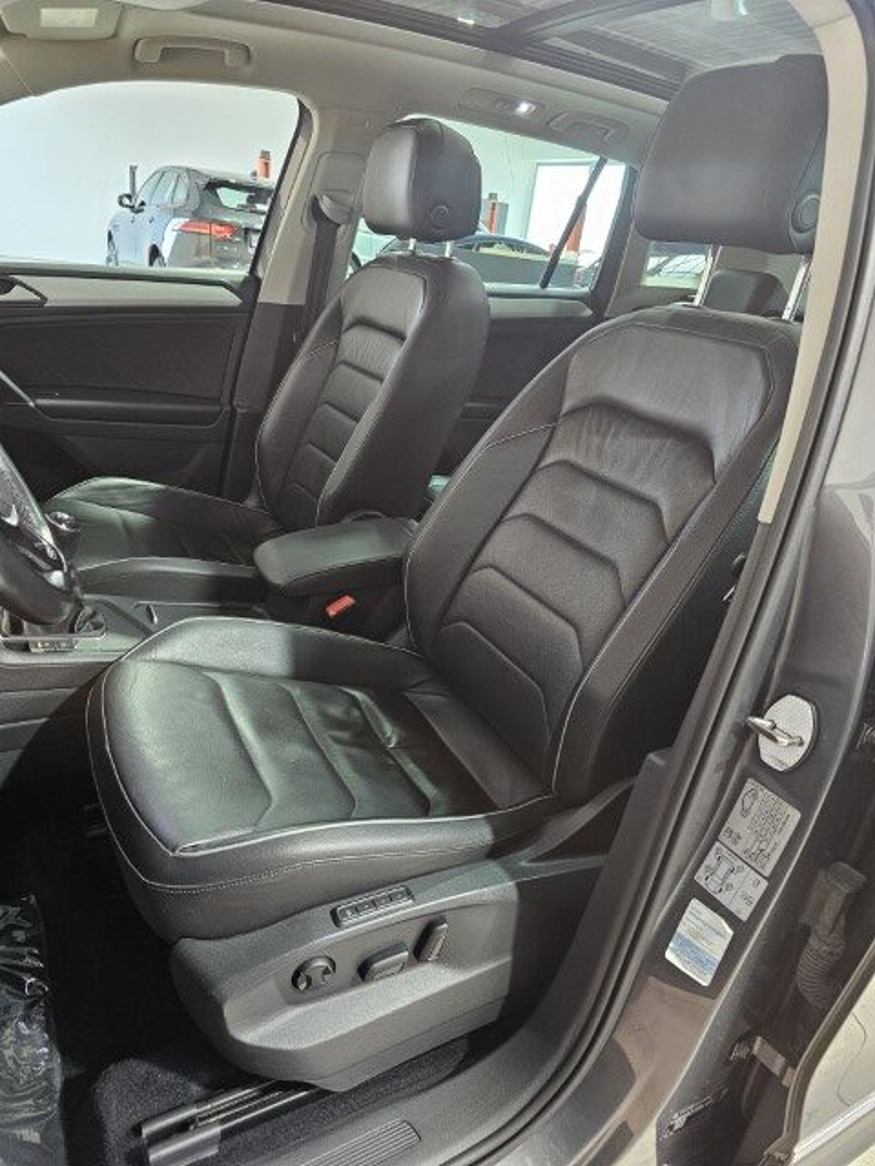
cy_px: 583
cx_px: 438
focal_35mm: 23
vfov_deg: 73.9
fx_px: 775
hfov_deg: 58.9
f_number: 1.7
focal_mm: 6.3
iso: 640
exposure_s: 1/100
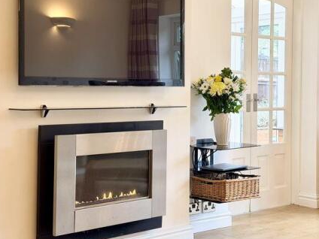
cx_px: 176
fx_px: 608
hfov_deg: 29.4
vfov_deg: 22.2
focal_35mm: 66
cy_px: 89
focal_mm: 6.76
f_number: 1.78
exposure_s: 1/50
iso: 100
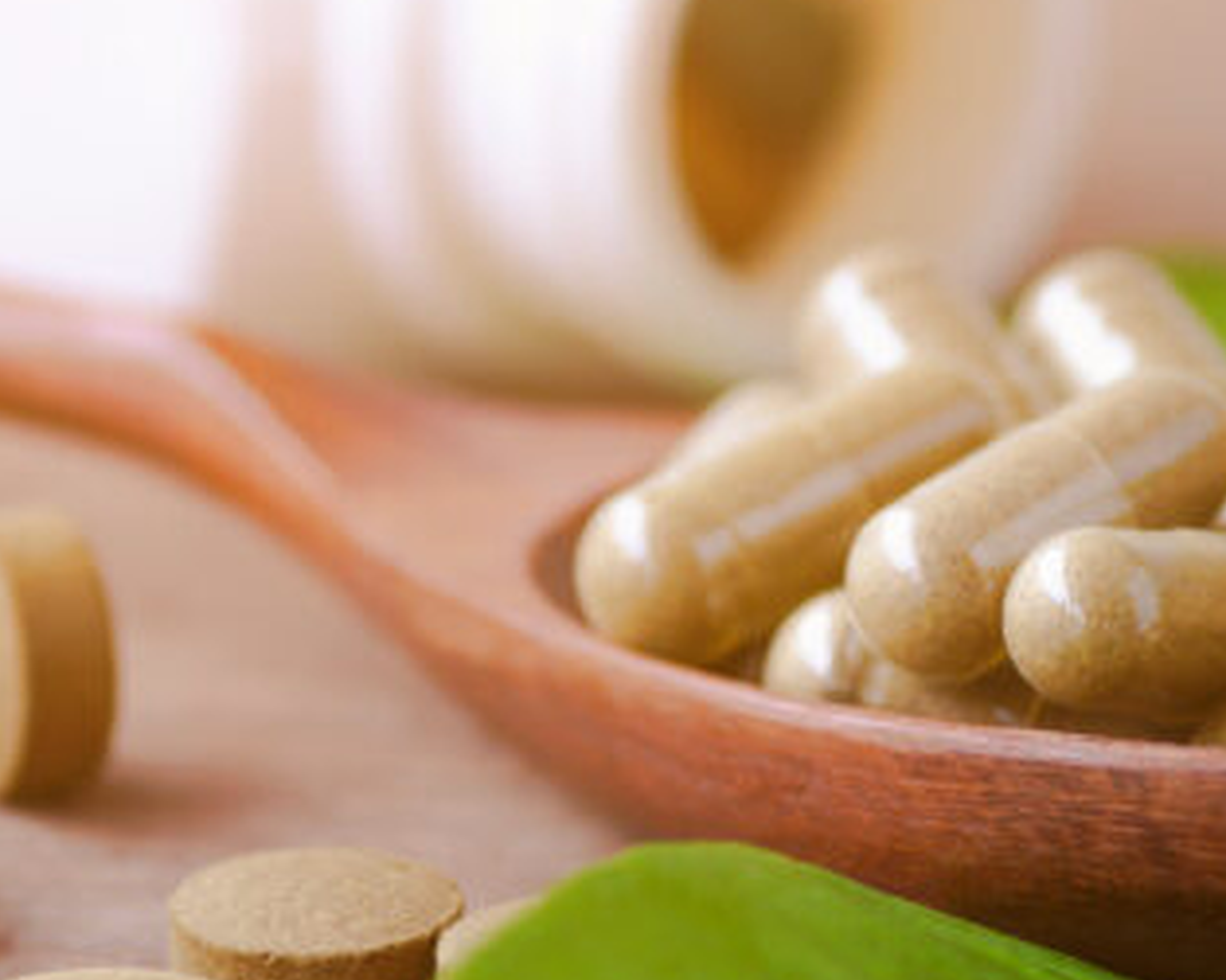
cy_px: 593
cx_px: 1113
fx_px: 11245
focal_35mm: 310
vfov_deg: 5.0
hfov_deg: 6.2
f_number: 5.6
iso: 200
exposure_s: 1/8
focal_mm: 90
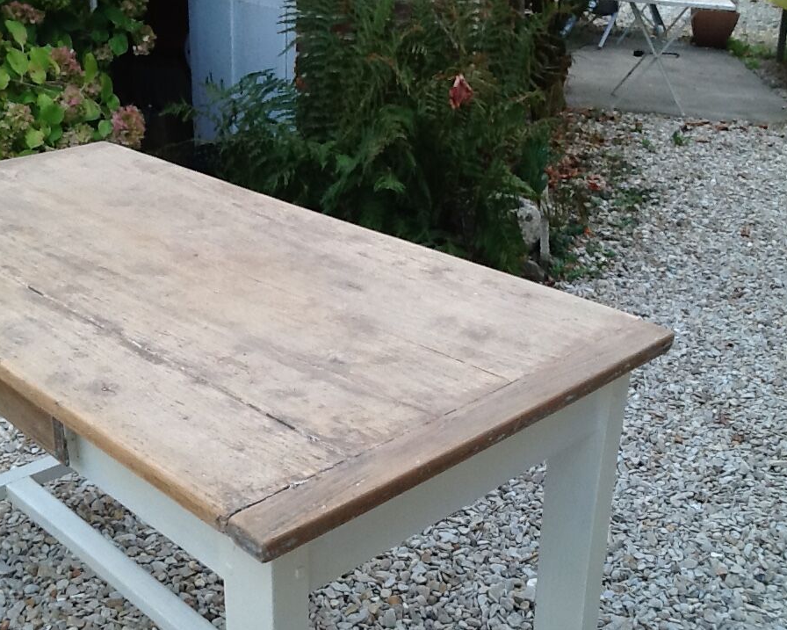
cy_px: 315
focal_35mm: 46
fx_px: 1072
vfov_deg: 32.8
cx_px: 375
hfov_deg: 40.3
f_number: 2.4
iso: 40
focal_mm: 2.03
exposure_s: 1/141
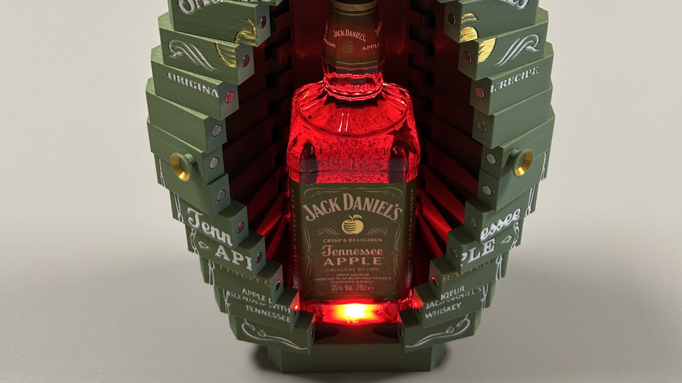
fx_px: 687
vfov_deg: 29.7
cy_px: 30
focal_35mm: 38
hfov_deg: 52.8
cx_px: 342
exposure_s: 1/50
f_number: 1.5
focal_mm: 5.7
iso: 100
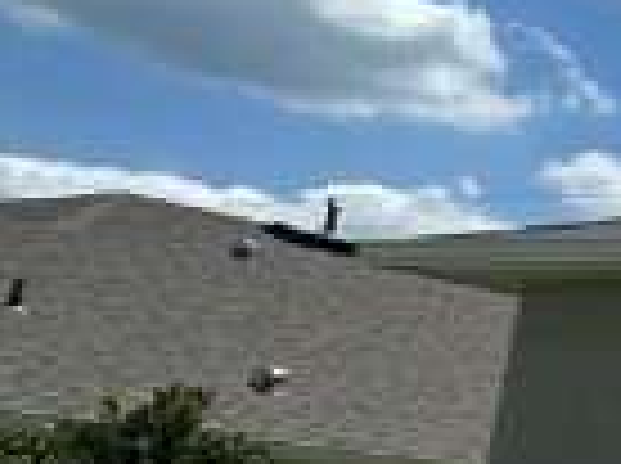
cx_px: 2218
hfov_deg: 9.4
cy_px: 243
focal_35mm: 104
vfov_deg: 14.2
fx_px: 1862
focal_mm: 2.22
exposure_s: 1/3125
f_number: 2.2
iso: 50
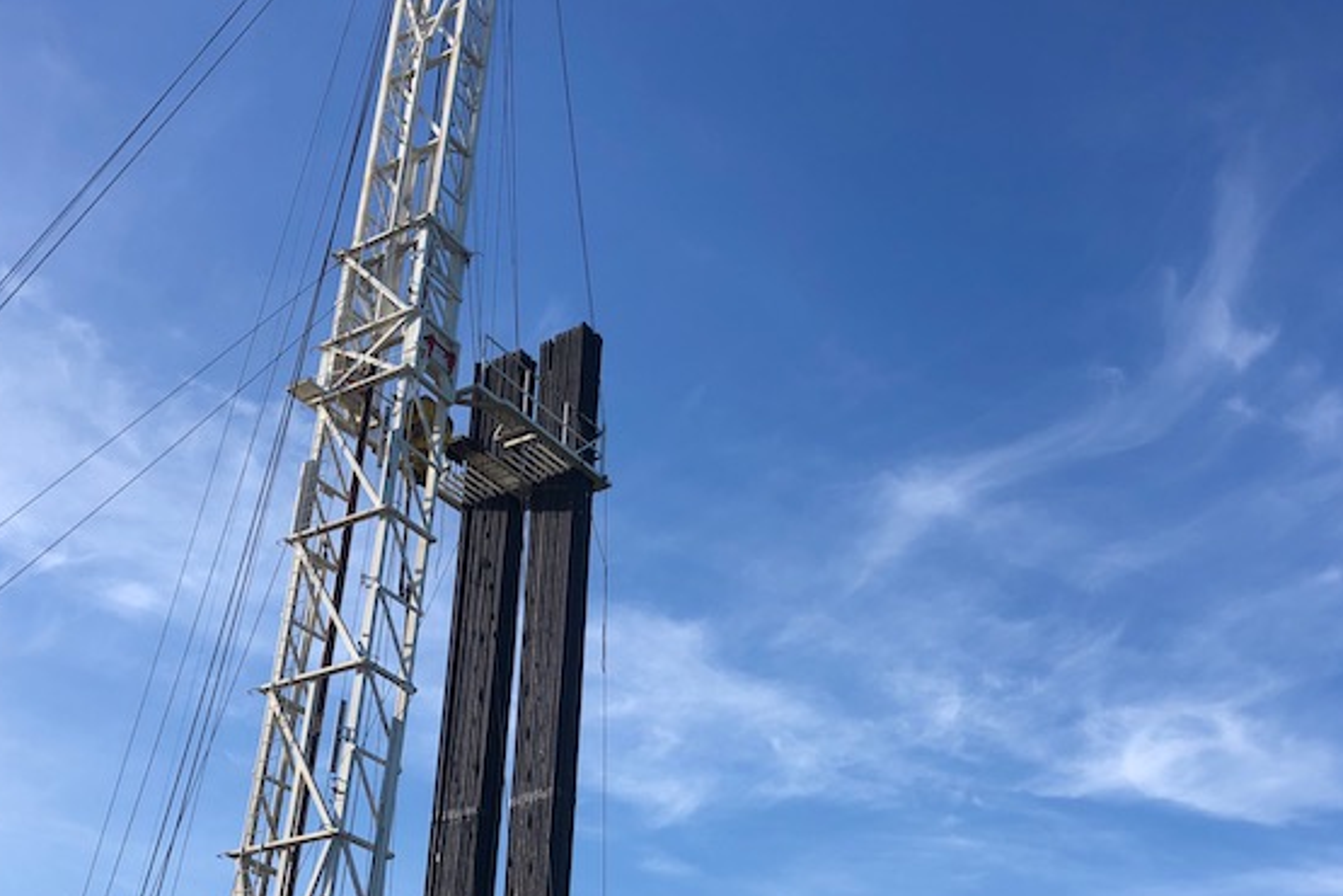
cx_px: 651
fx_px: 1567
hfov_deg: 46.4
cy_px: 695
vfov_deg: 31.2
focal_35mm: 42
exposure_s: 1/1372
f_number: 1.8
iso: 20
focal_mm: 3.99
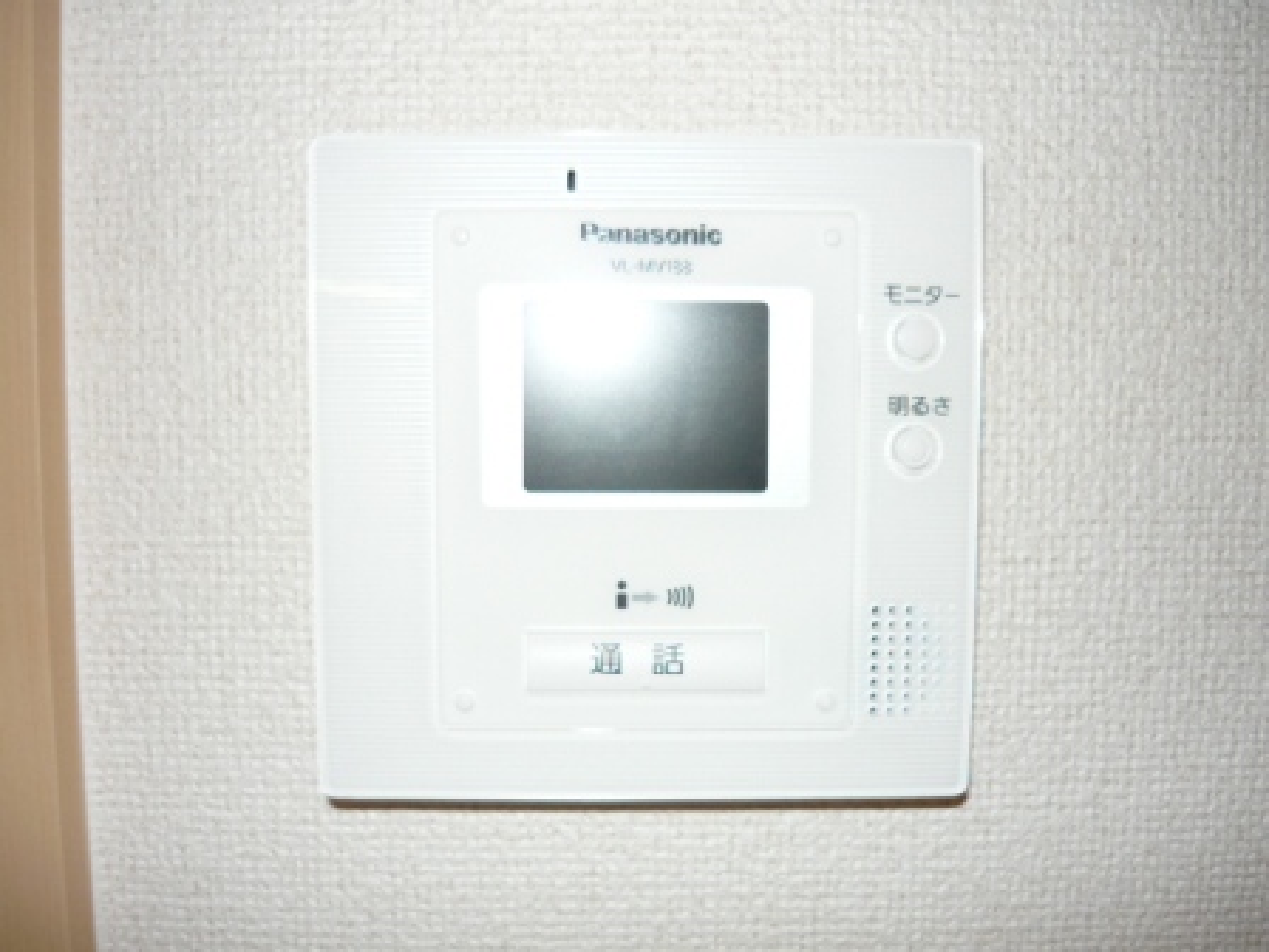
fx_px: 1210
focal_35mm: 33
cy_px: 476
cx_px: 634
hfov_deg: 55.4
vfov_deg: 42.9
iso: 100
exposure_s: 1/30
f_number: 2.8
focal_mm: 5.5
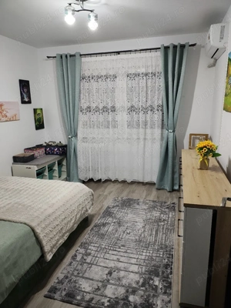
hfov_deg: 54.9
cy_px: 154
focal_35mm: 25
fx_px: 222
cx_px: 116
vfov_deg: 69.4
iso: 286
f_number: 1.4
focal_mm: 5.89
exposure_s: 1/50
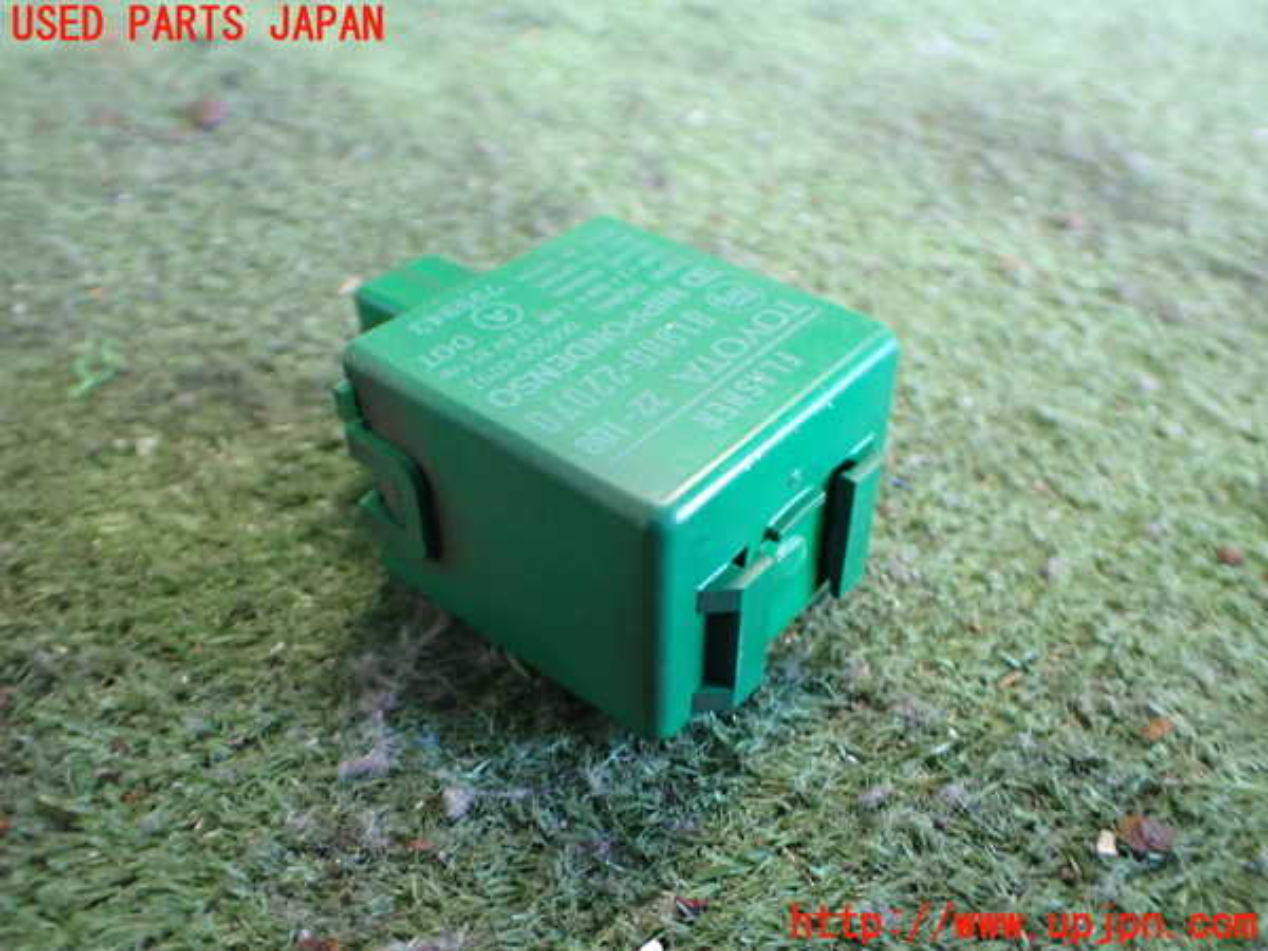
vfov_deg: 46.8
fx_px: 1099
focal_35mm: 30
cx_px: 634
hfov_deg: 60.0
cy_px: 476
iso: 800
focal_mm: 5.4
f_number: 2.3
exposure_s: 1/50
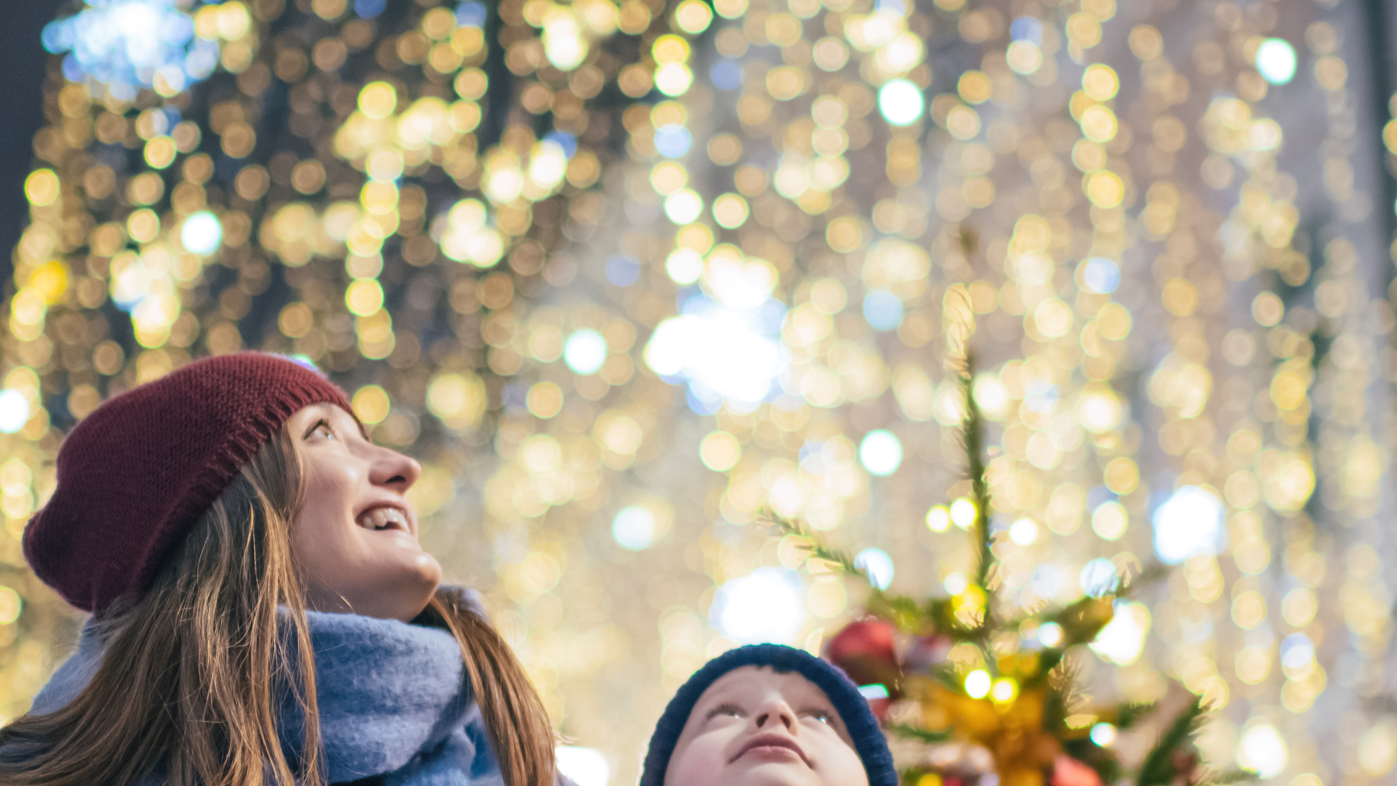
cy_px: 566
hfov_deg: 29.0
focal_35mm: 73
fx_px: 2704
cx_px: 664
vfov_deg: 16.5
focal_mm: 35
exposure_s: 1/125
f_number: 1.4
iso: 1000
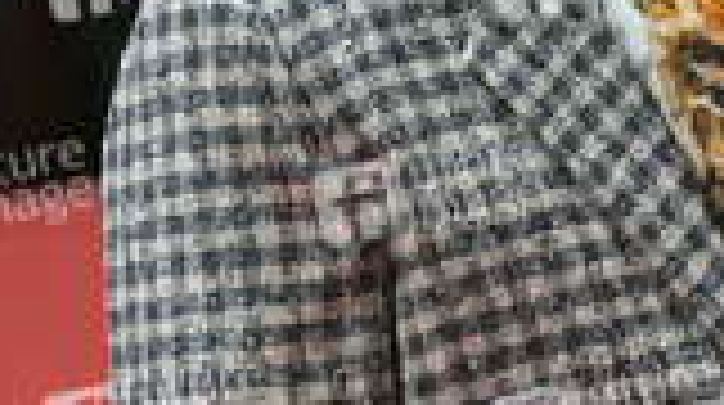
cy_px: -144
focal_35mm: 358
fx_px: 6863
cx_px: 488
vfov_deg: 3.4
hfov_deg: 6.0
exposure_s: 1/200
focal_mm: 122
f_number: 4.5
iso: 2000
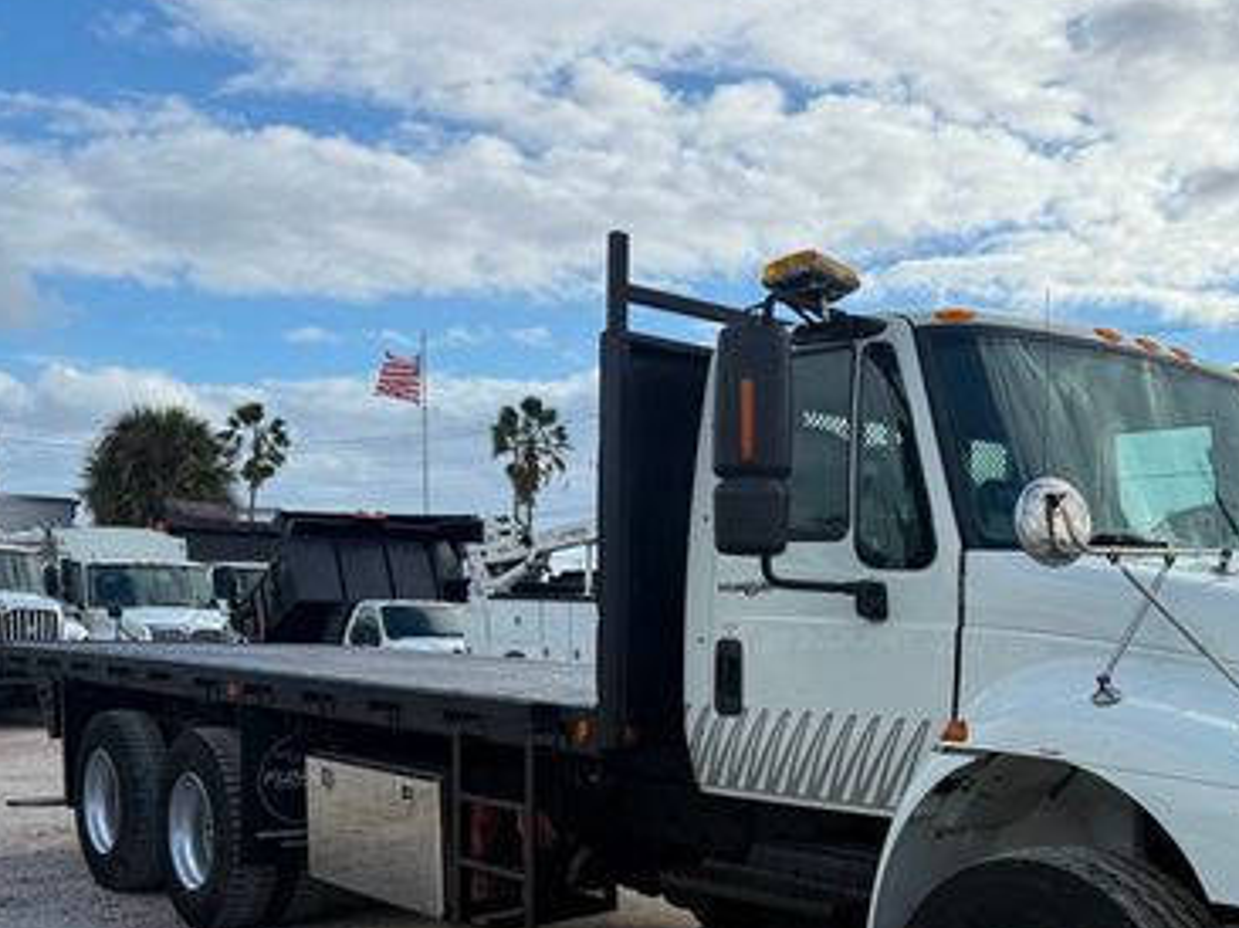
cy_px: 762
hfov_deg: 43.8
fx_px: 1502
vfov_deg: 33.2
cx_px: 877
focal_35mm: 42
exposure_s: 1/4167
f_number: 1.78
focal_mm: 6.76
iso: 80
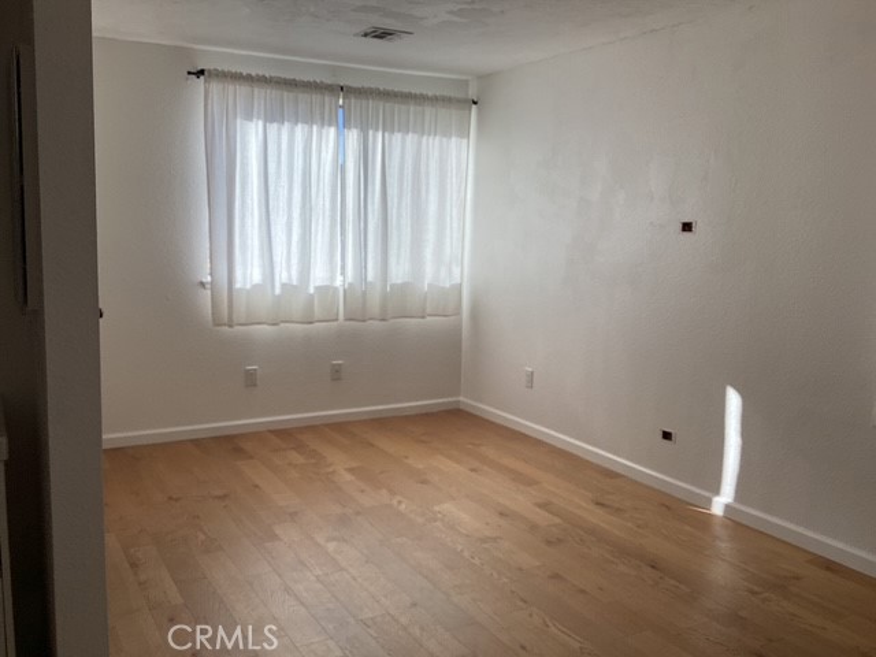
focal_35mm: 31
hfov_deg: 58.4
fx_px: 784
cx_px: 438
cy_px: 328
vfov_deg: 45.4
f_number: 2.4
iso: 25
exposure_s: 1/411
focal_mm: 3.3
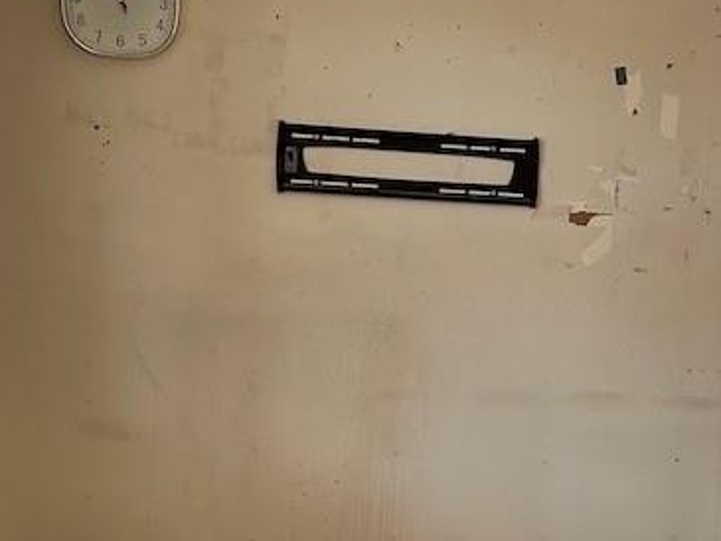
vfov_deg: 19.9
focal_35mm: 73
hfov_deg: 26.6
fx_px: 1521
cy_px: 448
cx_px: 460
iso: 80
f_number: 1.5
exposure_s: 1/121
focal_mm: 5.7
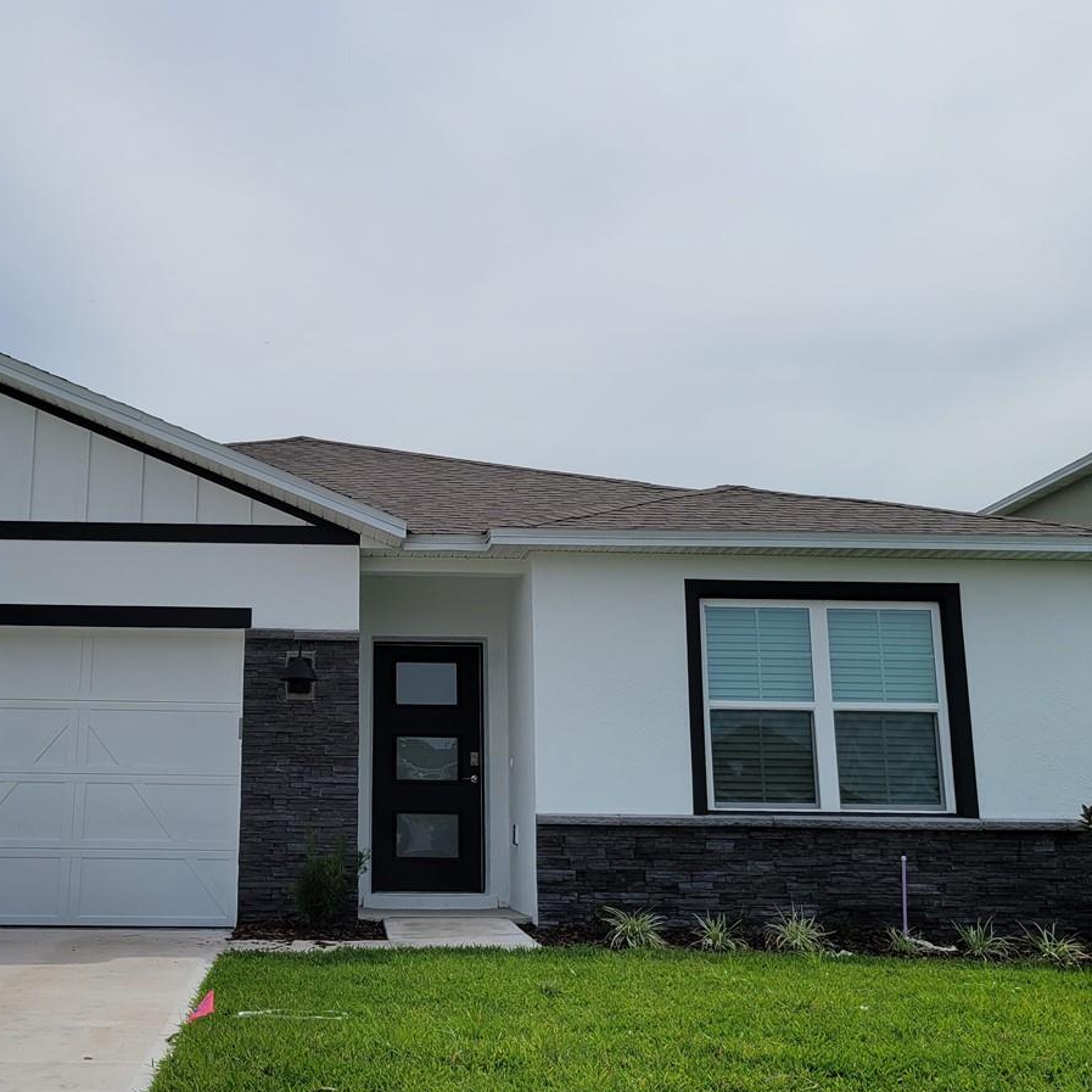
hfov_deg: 40.4
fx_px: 1463
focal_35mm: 41
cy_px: 551
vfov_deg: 40.9
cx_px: 353
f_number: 1.8
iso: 40
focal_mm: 5.4
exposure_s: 1/5640
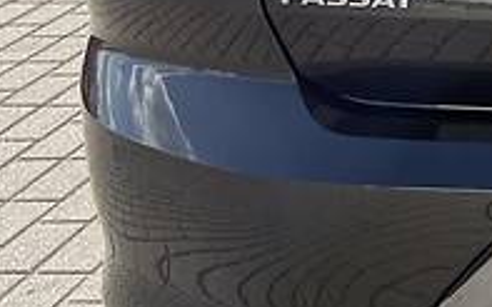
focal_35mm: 112
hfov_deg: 15.8
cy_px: -45
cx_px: 889
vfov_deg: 11.5
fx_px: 1501
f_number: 1.8
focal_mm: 4.2
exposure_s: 1/1965
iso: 32
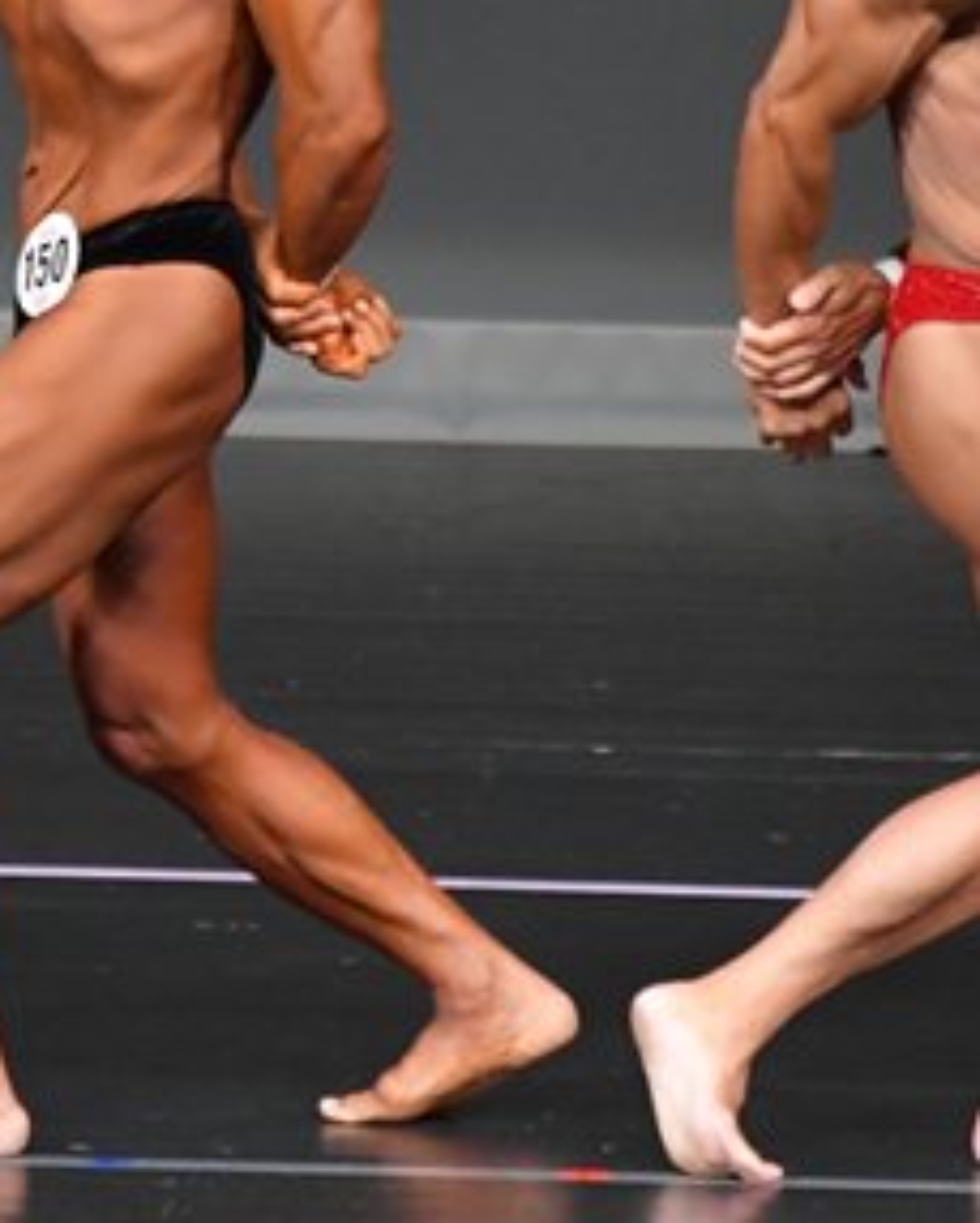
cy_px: 278
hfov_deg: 1.8
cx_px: 246
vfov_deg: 2.2
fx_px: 31743
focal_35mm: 876
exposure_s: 1/400
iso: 4000
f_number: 5.6
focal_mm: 230
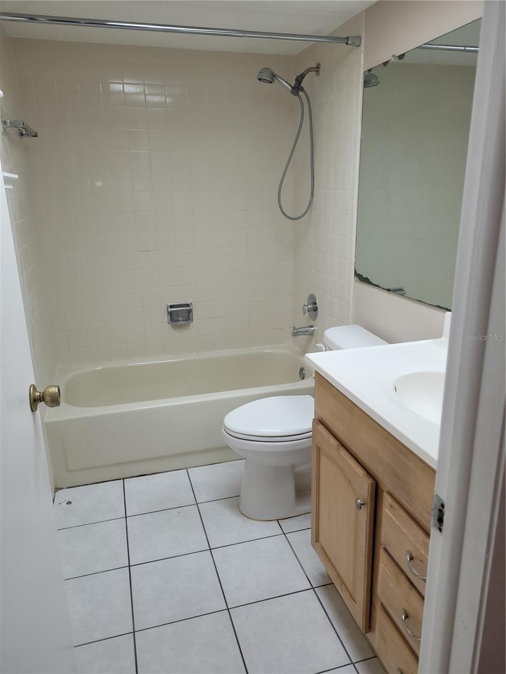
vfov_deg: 67.3
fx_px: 507
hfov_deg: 53.1
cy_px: 337
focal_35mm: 26
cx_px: 253
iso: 64
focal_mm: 5.4
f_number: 1.8
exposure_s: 1/60
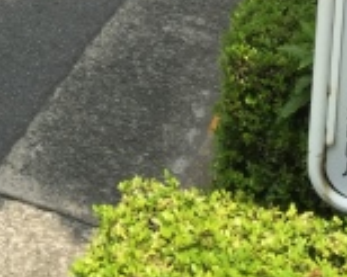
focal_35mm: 118
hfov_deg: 15.4
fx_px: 1211
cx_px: -117
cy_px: -286
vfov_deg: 11.7
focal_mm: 4.15
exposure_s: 1/1412
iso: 32
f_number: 2.2
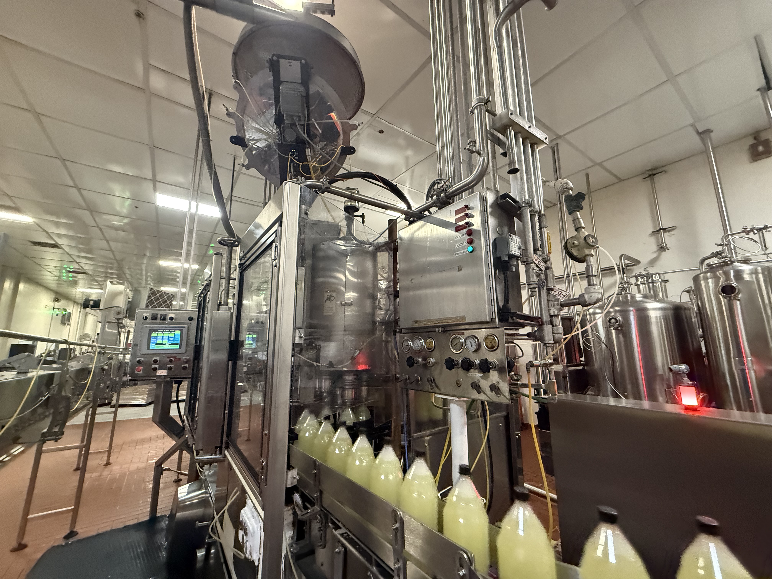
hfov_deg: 102.1
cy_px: 290
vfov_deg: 85.7
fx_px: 312
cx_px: 386
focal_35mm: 14
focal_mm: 2.22
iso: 1000
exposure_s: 1/60
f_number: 2.2
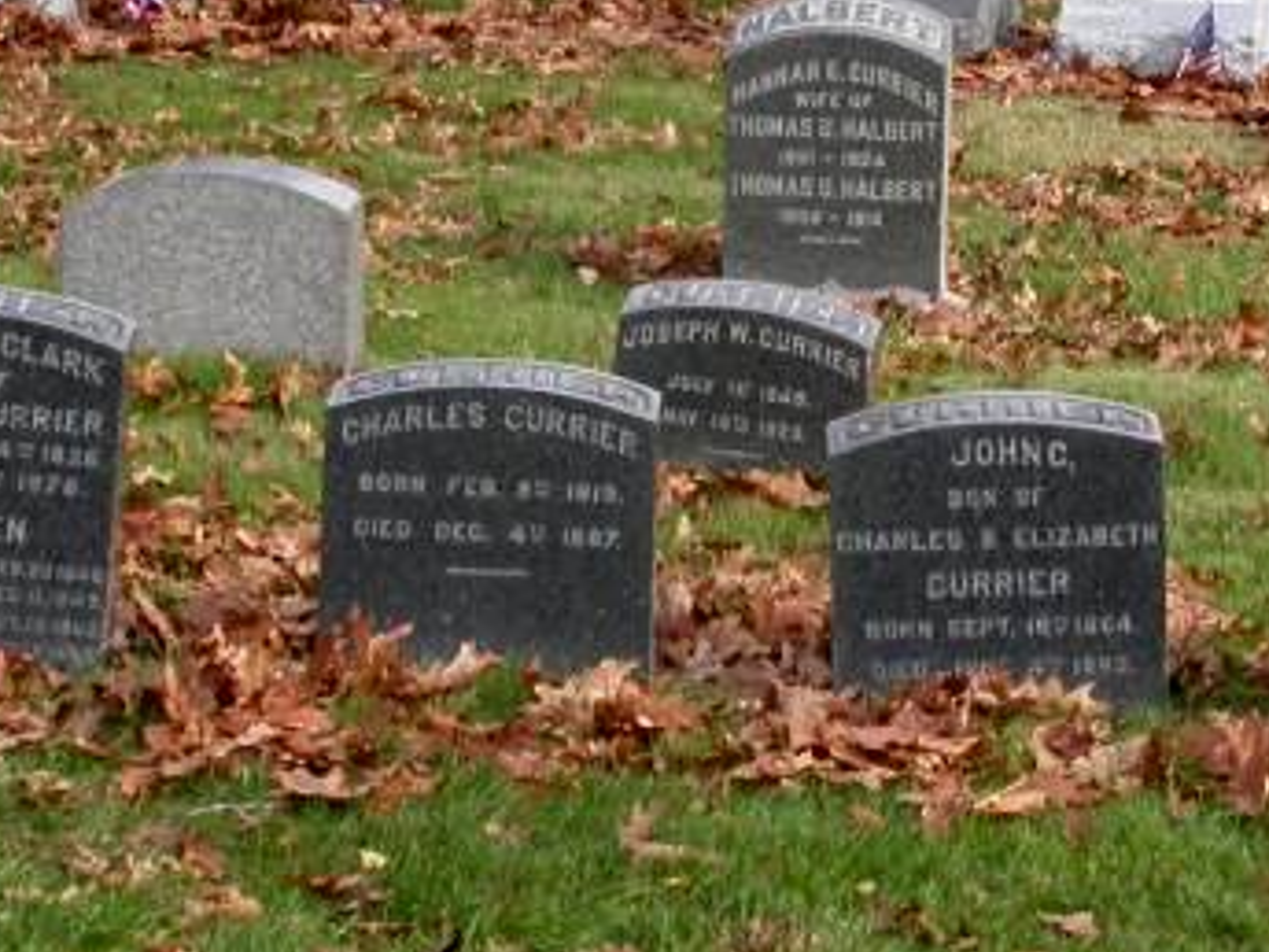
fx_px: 5279
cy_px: 210
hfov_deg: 13.7
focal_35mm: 144
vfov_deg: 10.3
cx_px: 712
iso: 100
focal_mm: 12.9
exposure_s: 1/202
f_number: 5
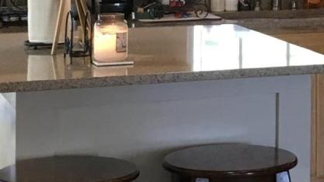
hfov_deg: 13.6
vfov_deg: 7.8
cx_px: 434
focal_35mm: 152
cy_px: -105
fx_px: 1306
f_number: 2.2
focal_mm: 4.15
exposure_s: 1/30
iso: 80
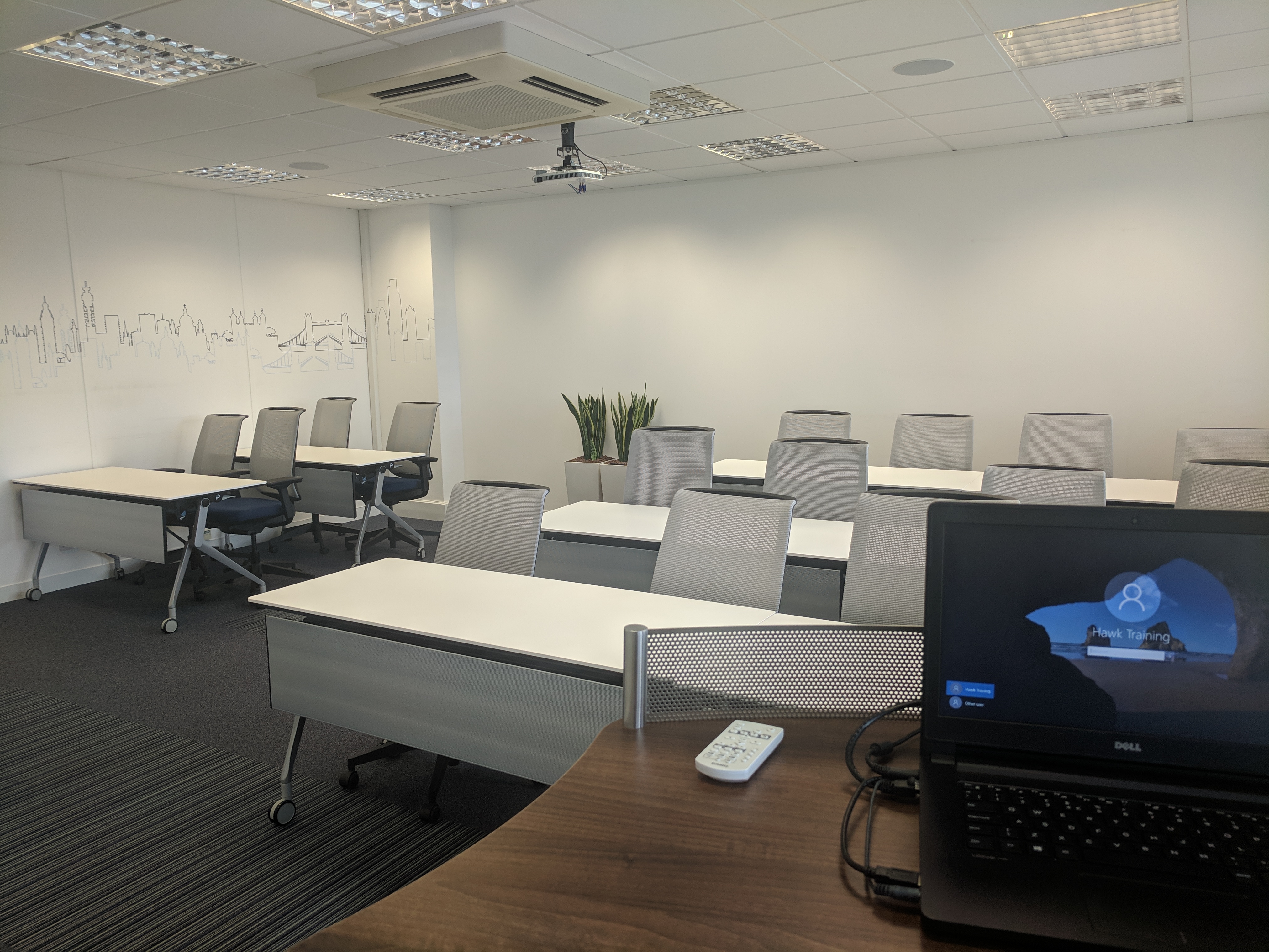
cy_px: 476
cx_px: 634
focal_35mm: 26
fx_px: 953
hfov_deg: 67.3
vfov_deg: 53.1
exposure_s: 1/100
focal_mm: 4.67
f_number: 2
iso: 99
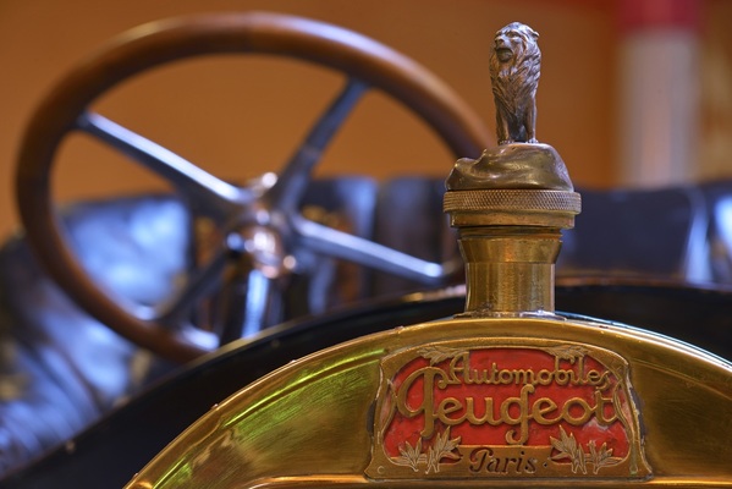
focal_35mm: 155
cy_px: 244
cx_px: 366
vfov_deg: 8.9
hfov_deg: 13.2
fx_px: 3153
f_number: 11
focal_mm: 155
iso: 200
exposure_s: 1.3
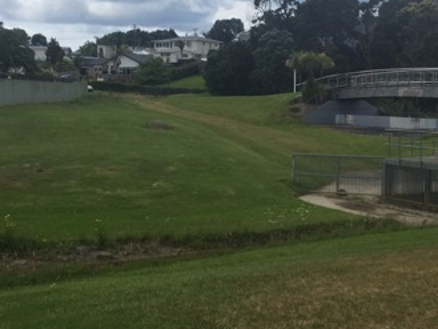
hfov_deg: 31.8
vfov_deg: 24.4
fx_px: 759
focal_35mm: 60
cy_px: 198
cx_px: 310
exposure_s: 1/2326
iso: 32
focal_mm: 4.15
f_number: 2.2
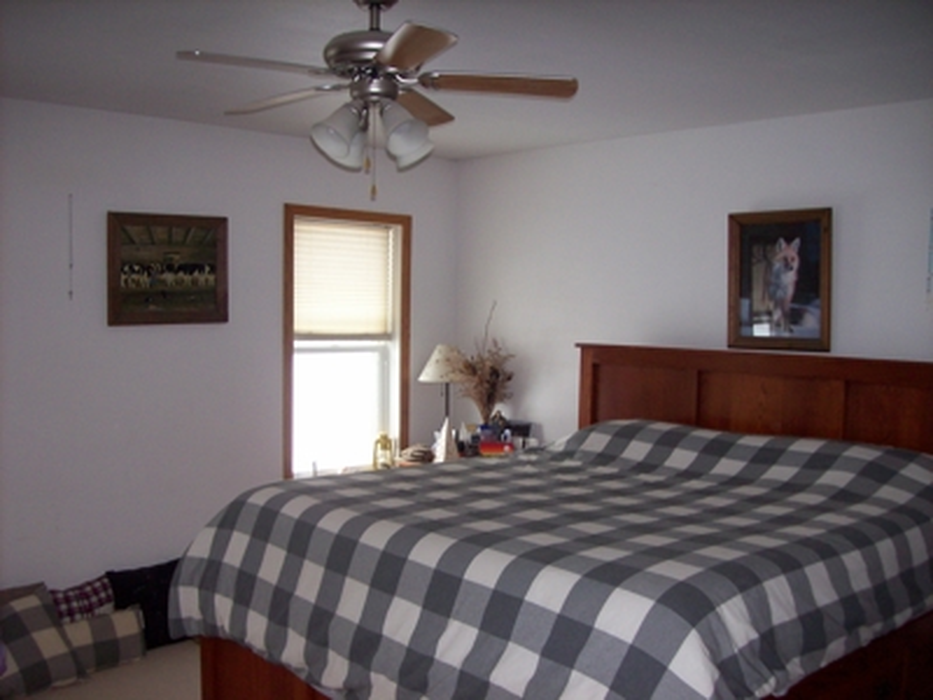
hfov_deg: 51.4
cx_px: 466
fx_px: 970
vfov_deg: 39.7
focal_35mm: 36
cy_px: 350
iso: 80
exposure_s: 1/64
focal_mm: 6
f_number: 2.7
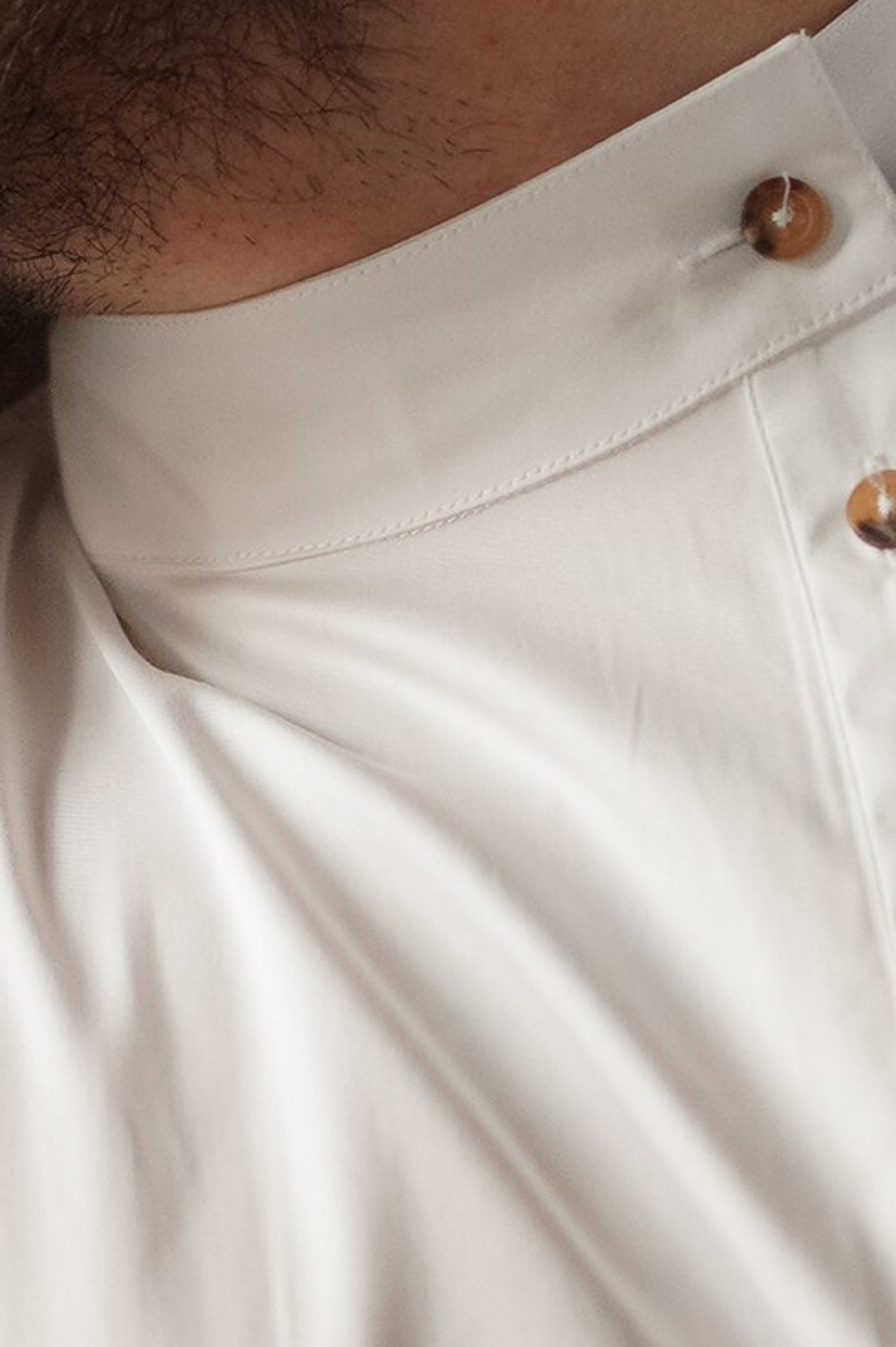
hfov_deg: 5.2
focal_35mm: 261
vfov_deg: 7.9
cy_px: 339
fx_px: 9752
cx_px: -642
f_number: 1.4
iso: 640
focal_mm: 50
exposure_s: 1/1250
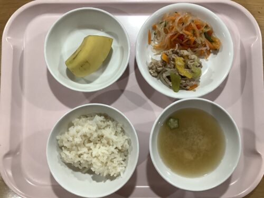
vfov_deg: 45.4
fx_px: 236
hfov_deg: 58.4
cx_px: 132
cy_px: 99
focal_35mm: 31
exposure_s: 1/60
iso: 100
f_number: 2.4
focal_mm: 3.3
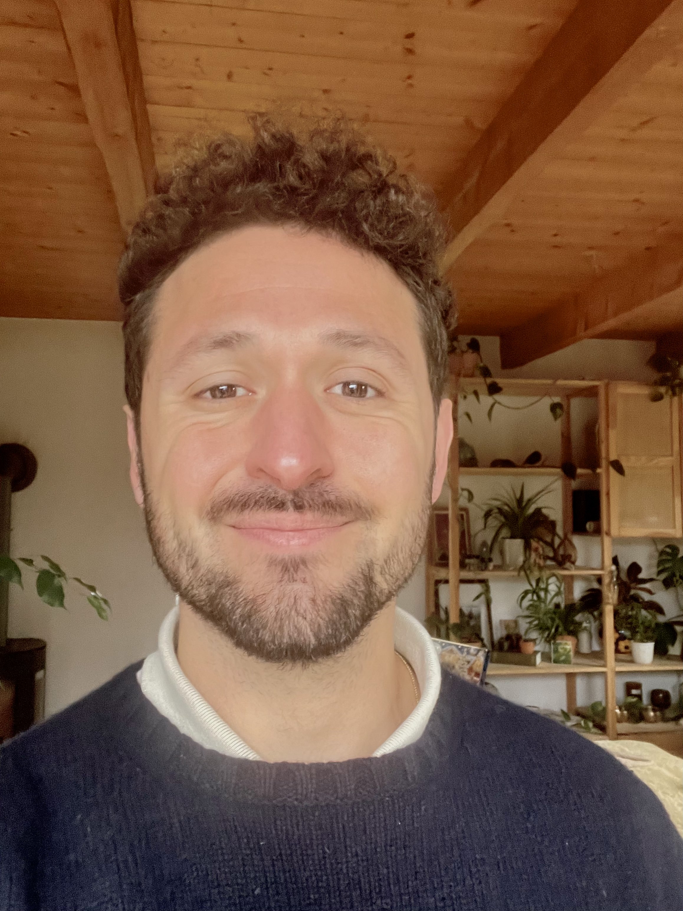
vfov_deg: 60.0
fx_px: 789
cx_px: 342
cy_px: 456
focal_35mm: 30
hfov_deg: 46.8
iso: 400
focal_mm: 2.71
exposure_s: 1/43
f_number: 2.2
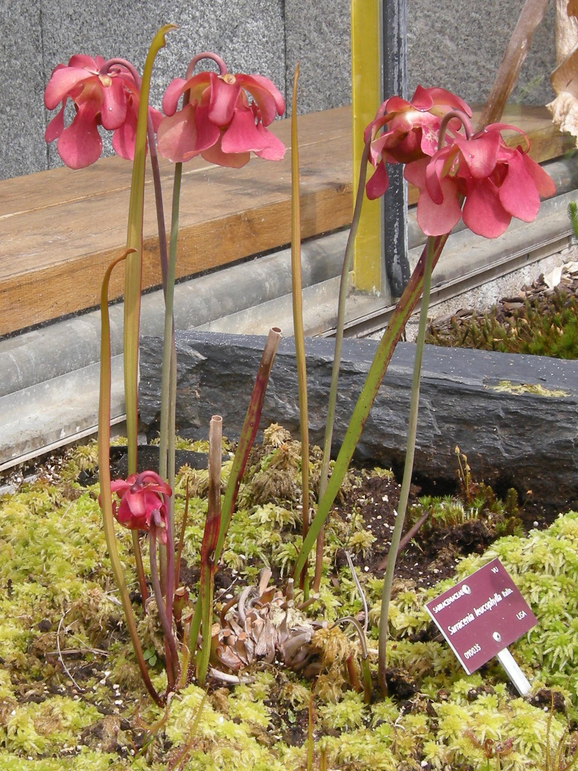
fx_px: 779
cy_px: 386
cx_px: 289
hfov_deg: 40.7
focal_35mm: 35
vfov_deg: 52.6
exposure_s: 1/131
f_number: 4.8
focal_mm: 7.5
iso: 64
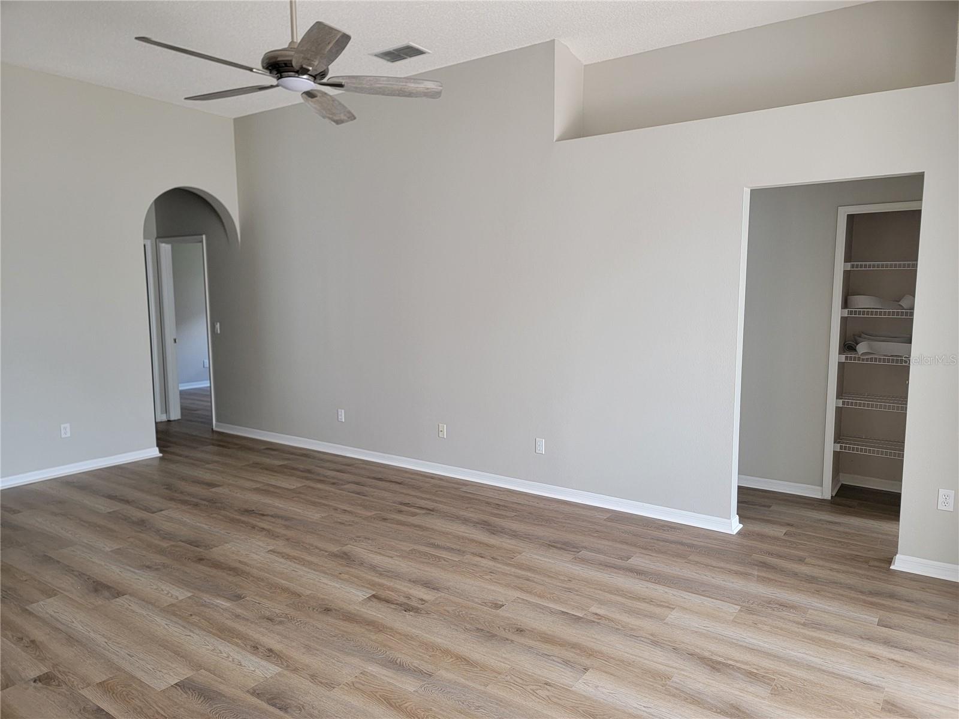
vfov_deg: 56.8
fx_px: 665
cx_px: 480
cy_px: 360
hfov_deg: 71.6
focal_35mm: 24
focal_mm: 6.7
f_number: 1.8
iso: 125
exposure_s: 1/120
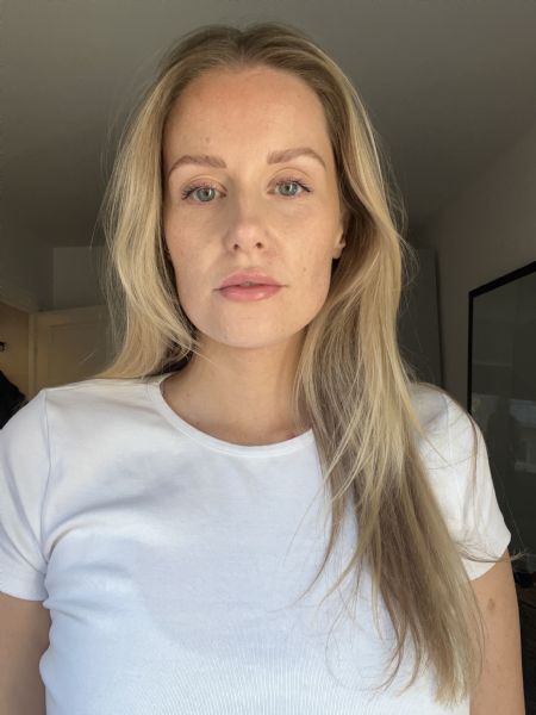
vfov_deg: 60.0
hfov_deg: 46.8
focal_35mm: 30
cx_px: 268
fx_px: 619
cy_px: 358
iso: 80
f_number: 2.2
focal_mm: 2.71
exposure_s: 1/121
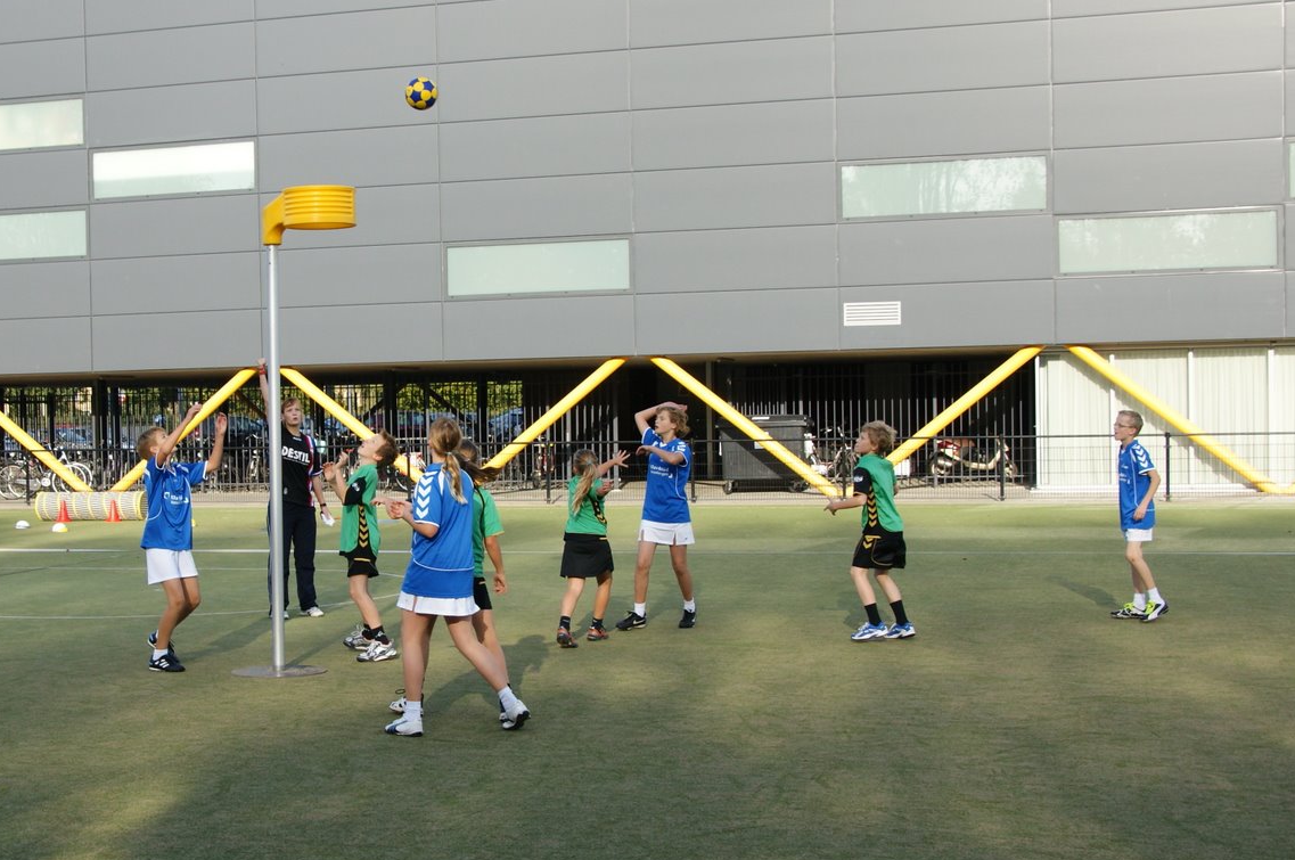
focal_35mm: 38
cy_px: 427
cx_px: 623
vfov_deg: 35.0
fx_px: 1365
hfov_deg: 50.7
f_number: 5.6
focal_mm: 24
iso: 200
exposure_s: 1/400
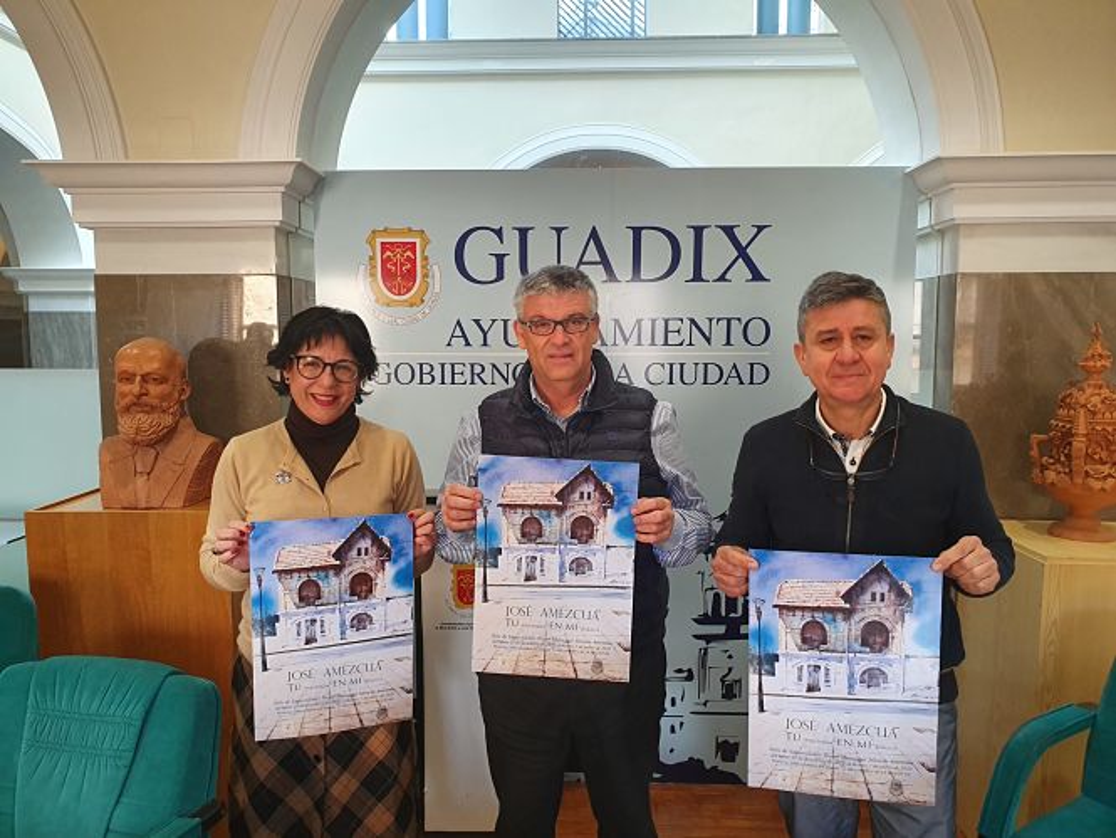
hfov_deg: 67.3
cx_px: 558
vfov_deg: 53.1
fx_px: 838
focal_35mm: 26
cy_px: 419
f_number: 2.4
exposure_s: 1/50
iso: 250
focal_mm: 4.32
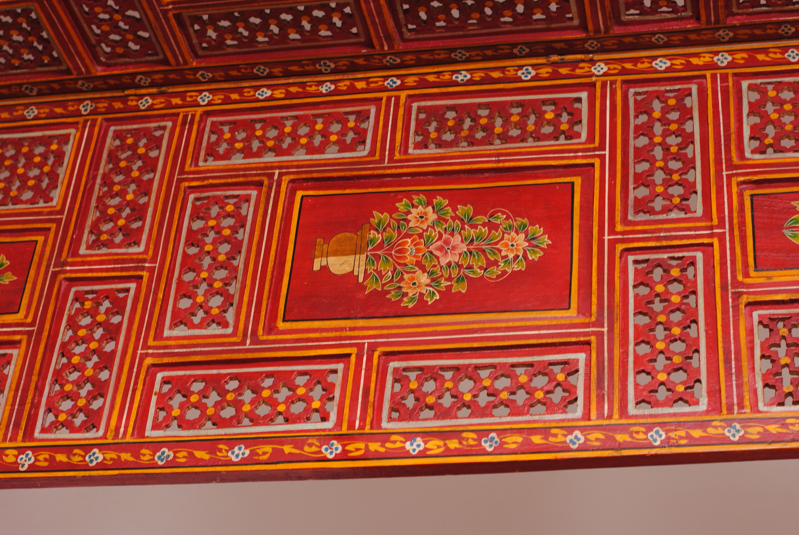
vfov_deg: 18.2
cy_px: 268
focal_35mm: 75
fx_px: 1667
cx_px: 400
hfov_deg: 27.0
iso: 200
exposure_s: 1/50
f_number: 5.6
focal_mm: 50
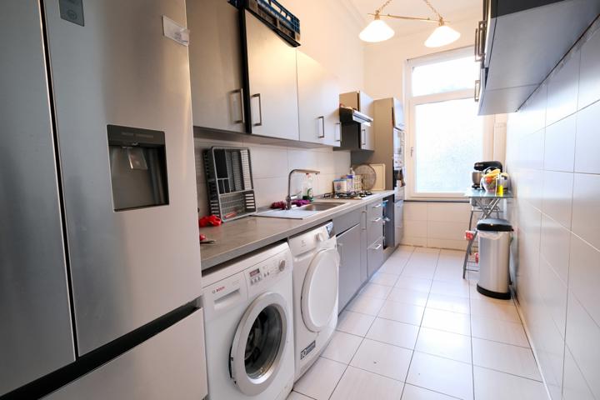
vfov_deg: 70.4
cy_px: 200
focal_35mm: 17
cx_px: 300
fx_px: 283
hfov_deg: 93.3
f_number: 4
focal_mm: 11
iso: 1250
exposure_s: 1/30
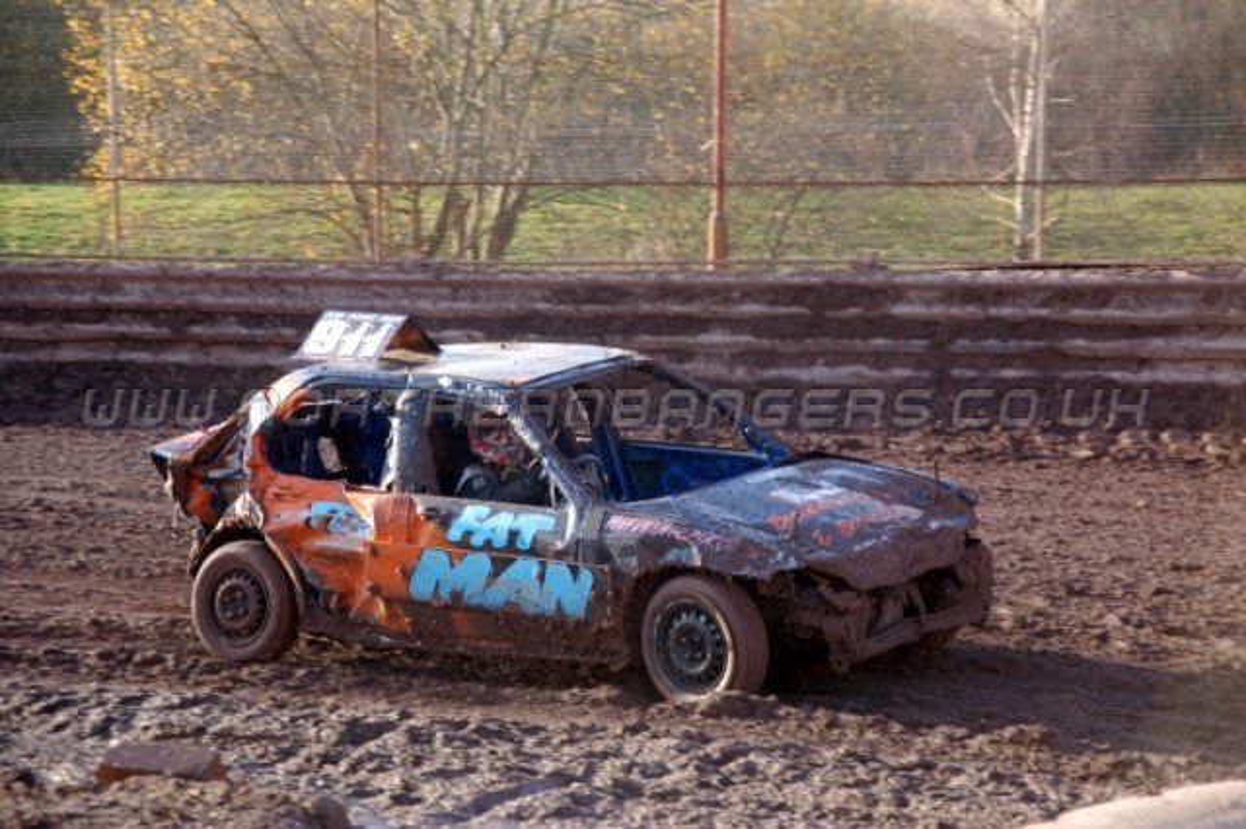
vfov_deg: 9.6
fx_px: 4929
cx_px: 623
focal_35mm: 142
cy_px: 414
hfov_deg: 14.4
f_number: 5.6
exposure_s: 1/400
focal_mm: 95
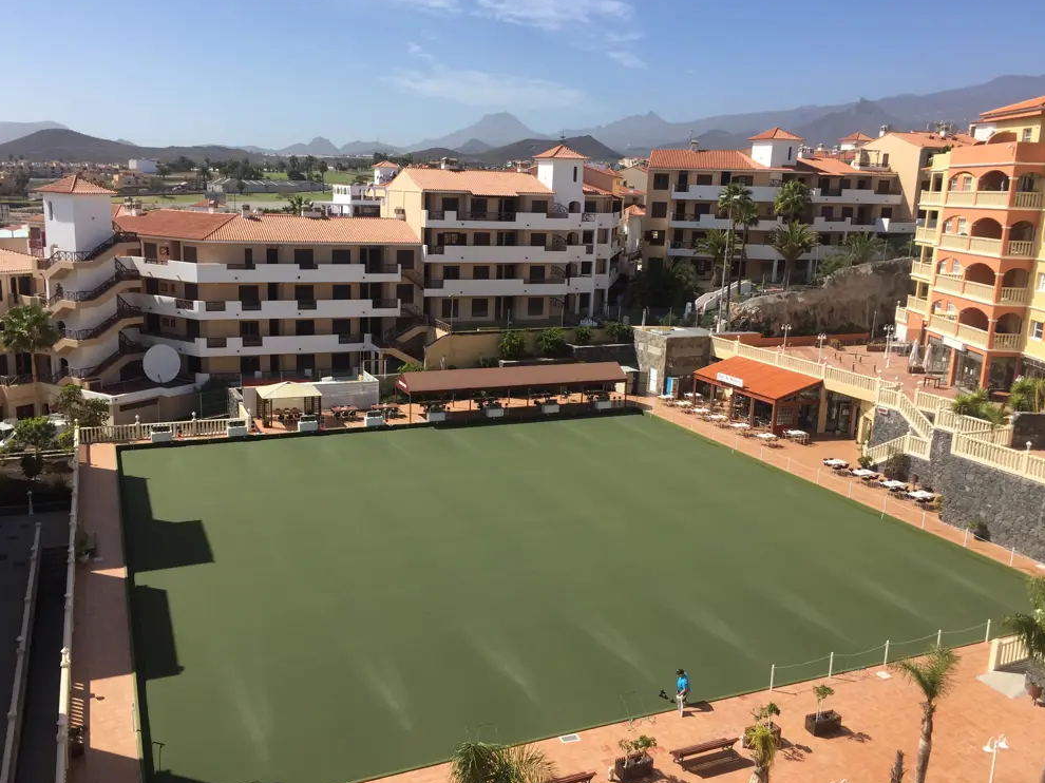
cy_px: 382
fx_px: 905
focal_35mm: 30
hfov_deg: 60.0
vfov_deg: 46.8
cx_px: 507
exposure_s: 1/2326
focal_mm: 4.15
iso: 32
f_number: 2.2
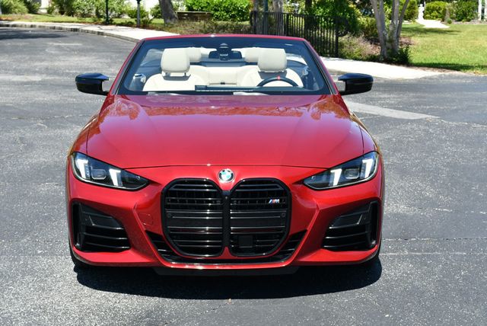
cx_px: 244
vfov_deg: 19.0
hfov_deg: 28.0
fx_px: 975
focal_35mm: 72
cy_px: 163
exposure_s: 1/250
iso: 160
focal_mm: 36
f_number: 8
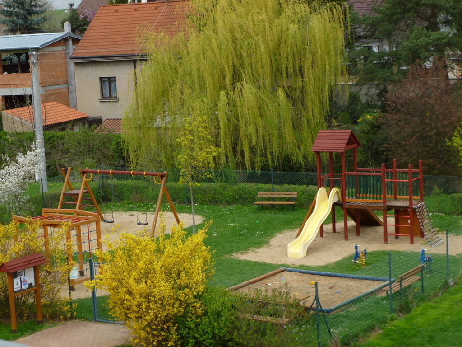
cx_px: 231
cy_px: 174
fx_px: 1068
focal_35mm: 80
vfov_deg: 18.4
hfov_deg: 24.4
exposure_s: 1/320
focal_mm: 14.2
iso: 100
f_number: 4.5
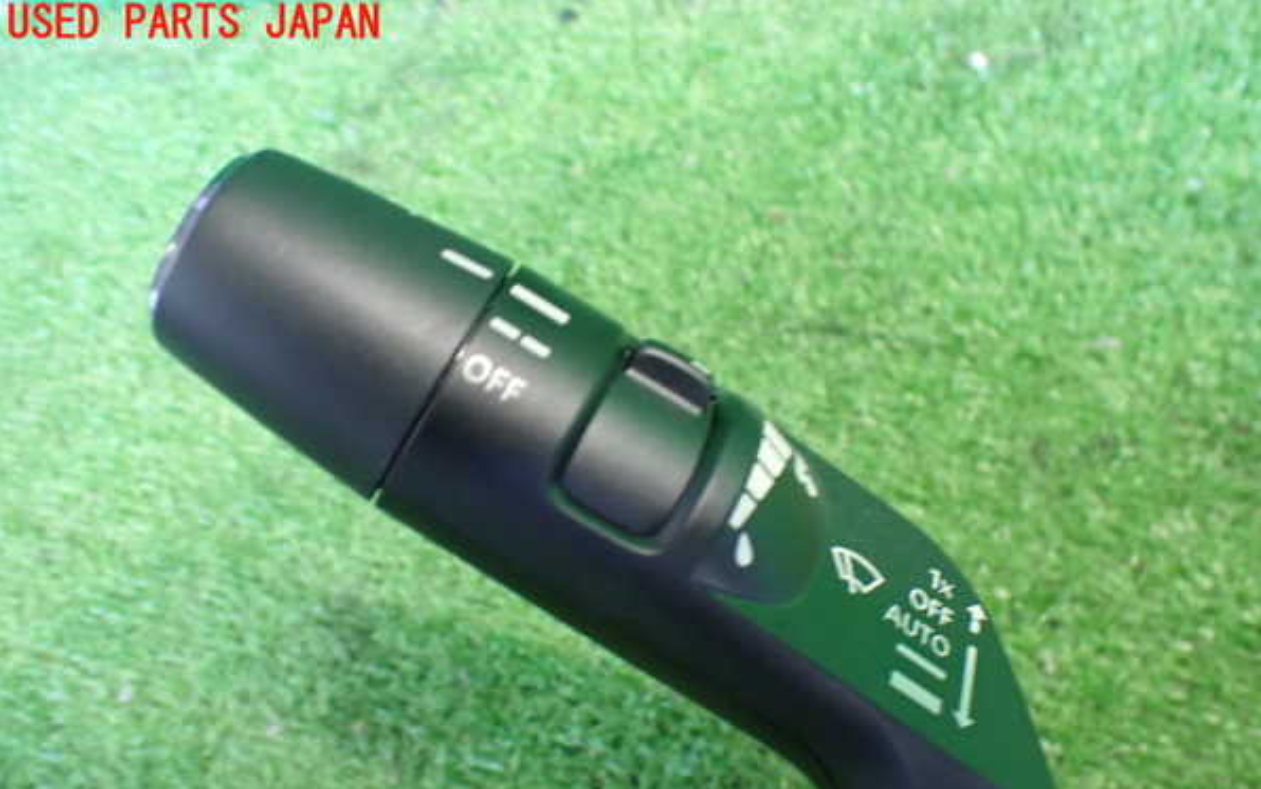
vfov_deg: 39.3
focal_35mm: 32
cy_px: 474
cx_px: 630
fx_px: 1100
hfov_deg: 59.6
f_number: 2.3
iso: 800
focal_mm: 5.4
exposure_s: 1/30
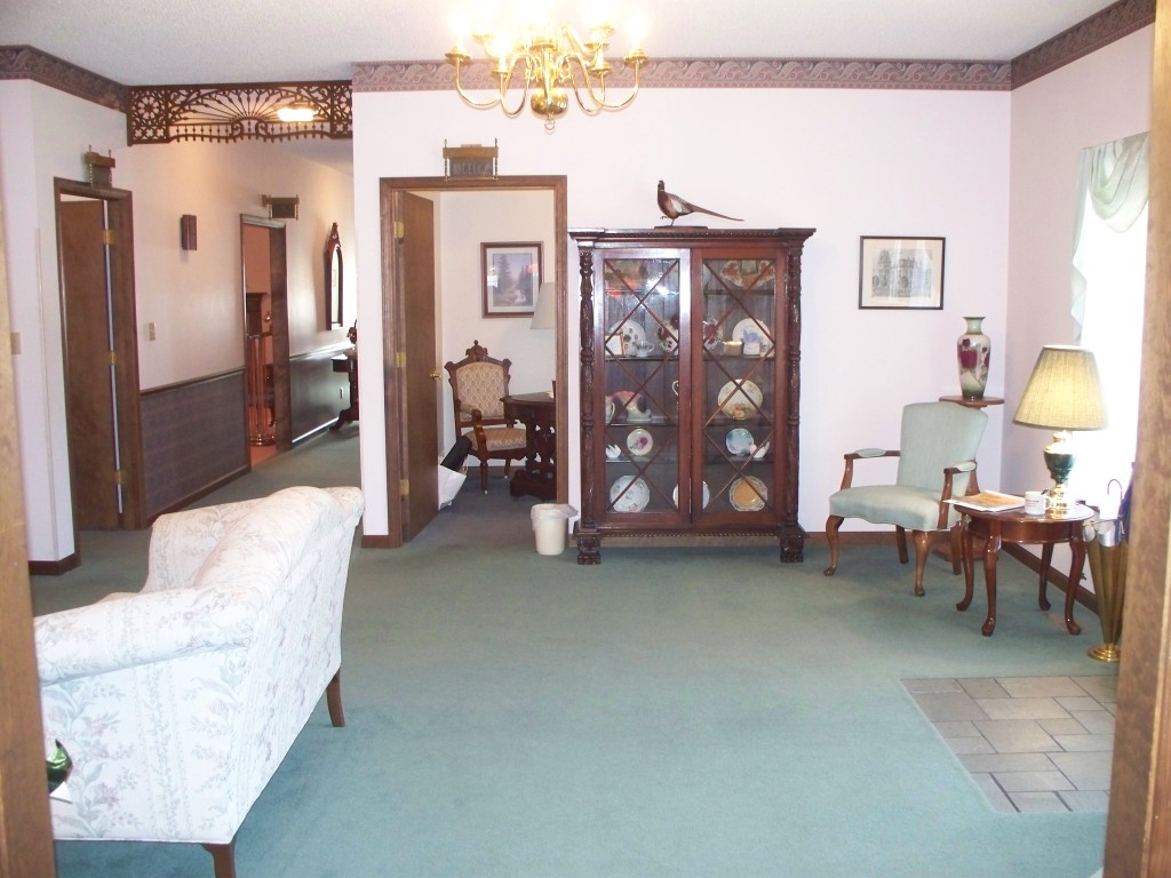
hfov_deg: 51.4
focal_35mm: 36
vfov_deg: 39.7
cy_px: 439
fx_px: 1218
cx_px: 586
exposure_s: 1/30
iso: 400
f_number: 2.8
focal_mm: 7.54
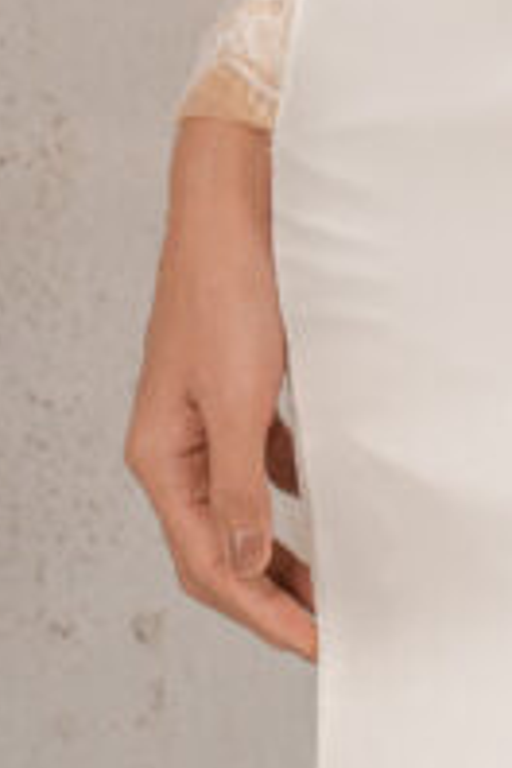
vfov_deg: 4.3
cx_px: 1071
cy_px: -652
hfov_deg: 2.9
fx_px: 10197
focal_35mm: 478
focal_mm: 105
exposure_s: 1/200
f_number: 4
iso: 250
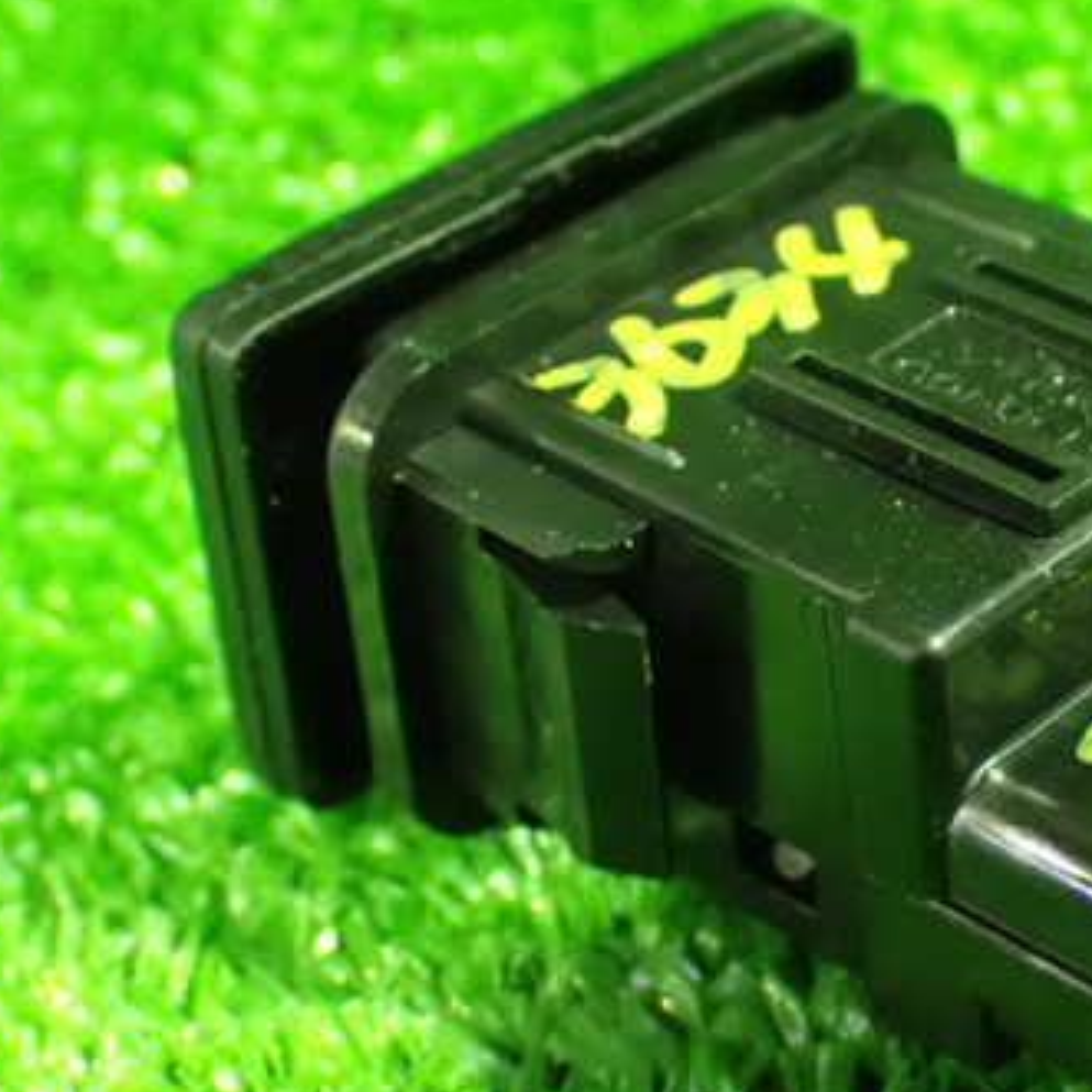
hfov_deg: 18.4
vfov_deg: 18.7
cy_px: 561
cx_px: 940
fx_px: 3319
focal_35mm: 93
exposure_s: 1/10
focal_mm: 10.35
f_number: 3.5
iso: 1600
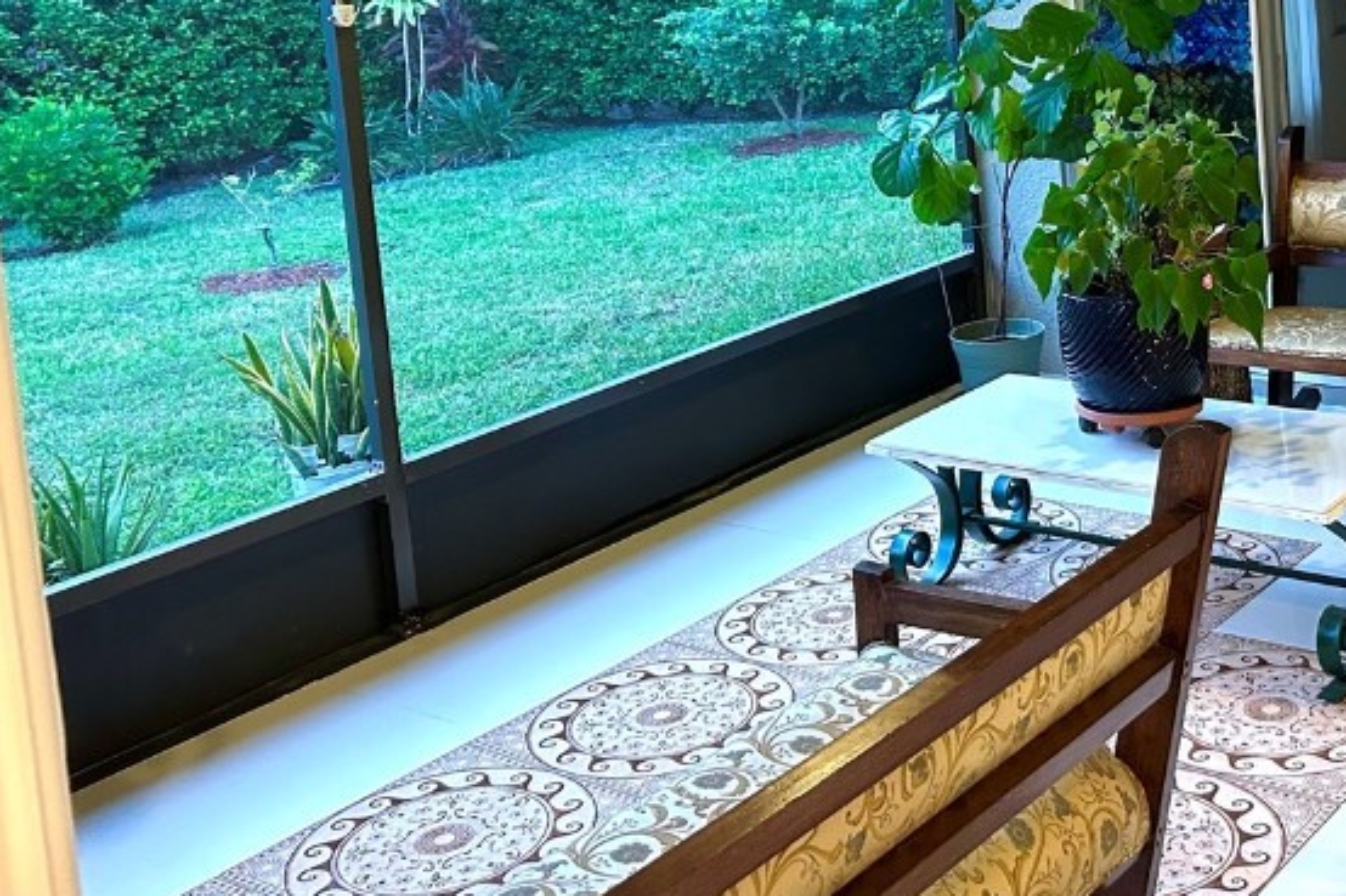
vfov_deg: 25.9
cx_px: 962
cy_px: 49
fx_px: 1869
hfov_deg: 38.8
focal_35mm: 50
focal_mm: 5.7
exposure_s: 1/60
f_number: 1.5
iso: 400
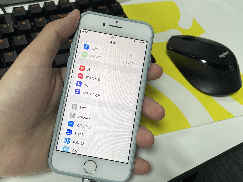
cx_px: 101
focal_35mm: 32
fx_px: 225
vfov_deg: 44.1
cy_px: 86
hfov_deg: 56.5
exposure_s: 1/100
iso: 64
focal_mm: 4.2
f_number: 1.6
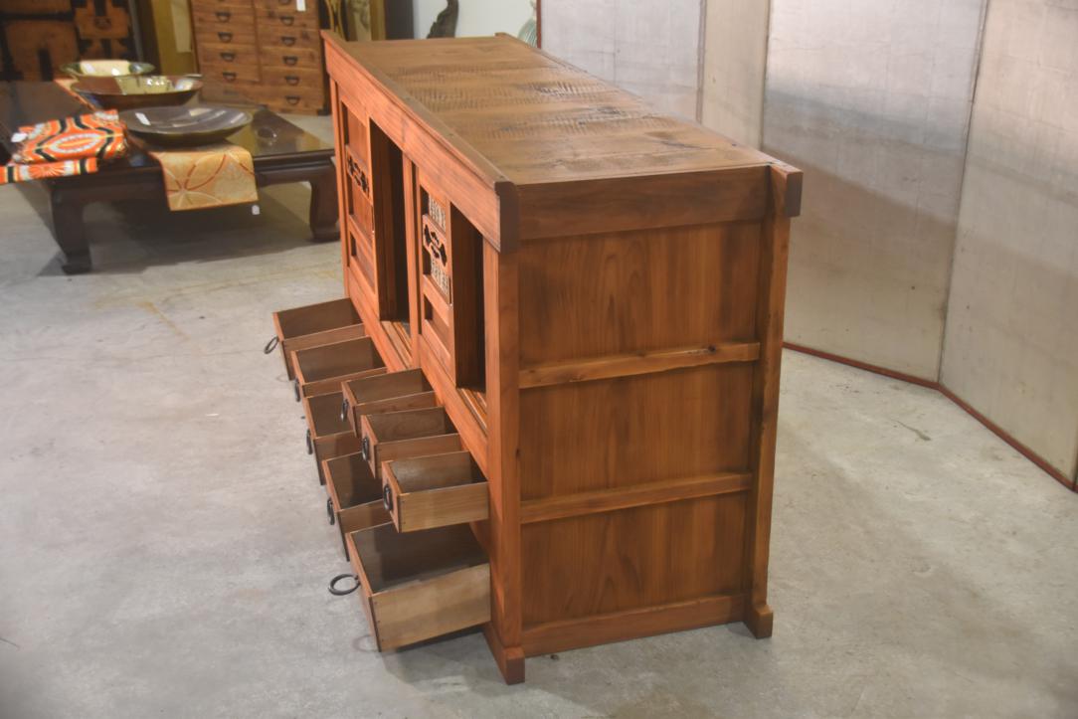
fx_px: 1437
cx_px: 539
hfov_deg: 41.1
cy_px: 360
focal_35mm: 48
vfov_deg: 28.1
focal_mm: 32
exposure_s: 1/60
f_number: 4.2
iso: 1250
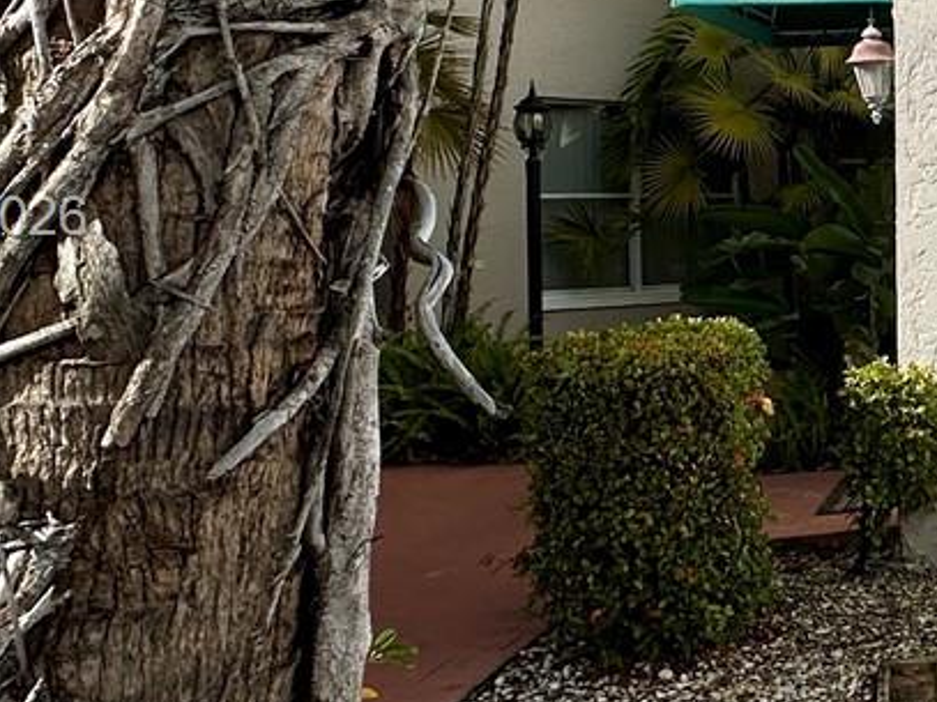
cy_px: 221
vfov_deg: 26.4
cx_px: 1213
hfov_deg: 28.7
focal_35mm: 55
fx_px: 1488
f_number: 2.2
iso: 50
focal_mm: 2.22
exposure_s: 1/3509
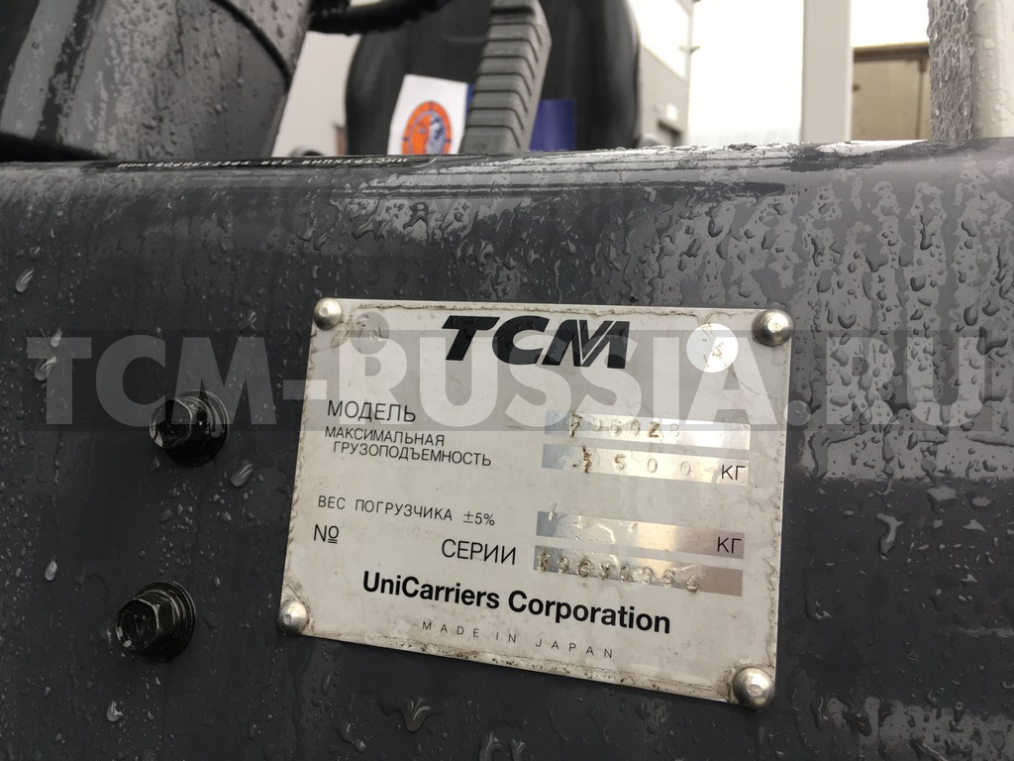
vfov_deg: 48.2
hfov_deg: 61.7
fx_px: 849
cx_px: 507
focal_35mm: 29
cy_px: 380
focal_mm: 4.15
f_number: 2.2
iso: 40
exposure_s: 1/100
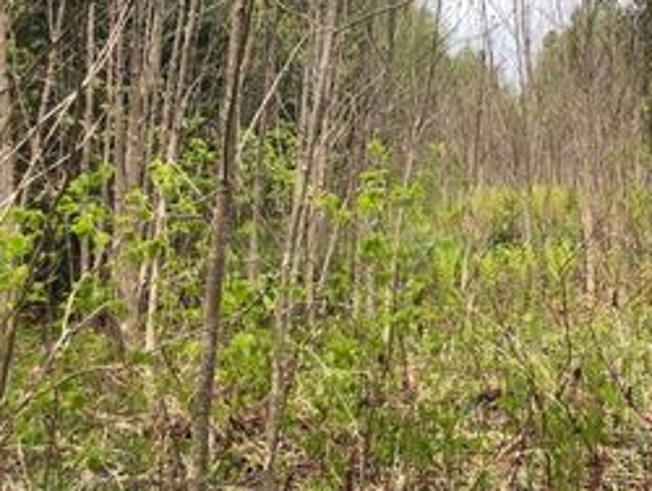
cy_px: 101
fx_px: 1056
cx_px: 584
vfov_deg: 25.7
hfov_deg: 32.6
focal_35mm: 56
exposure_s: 1/923
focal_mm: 3.99
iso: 20
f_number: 1.8
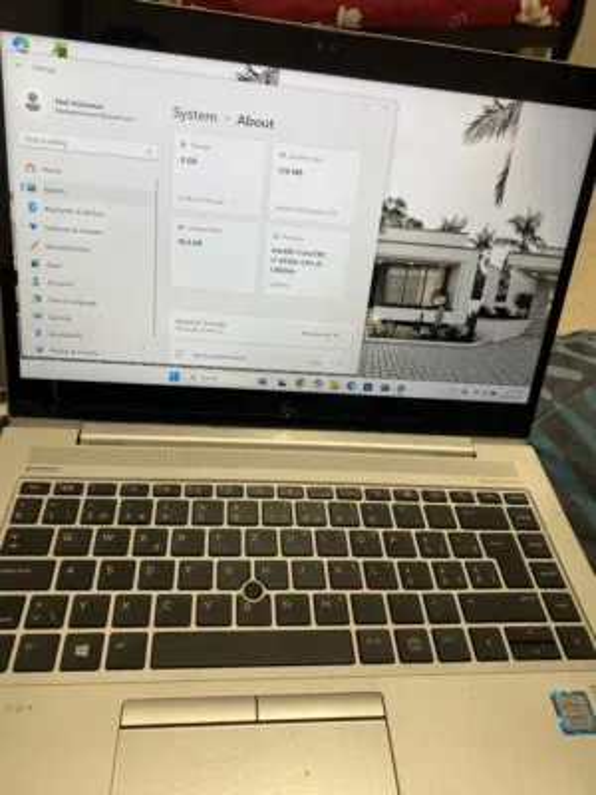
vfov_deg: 67.3
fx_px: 597
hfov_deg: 53.1
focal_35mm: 26
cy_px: 398
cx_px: 298
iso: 125
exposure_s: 1/100
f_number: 1.8
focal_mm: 4.25
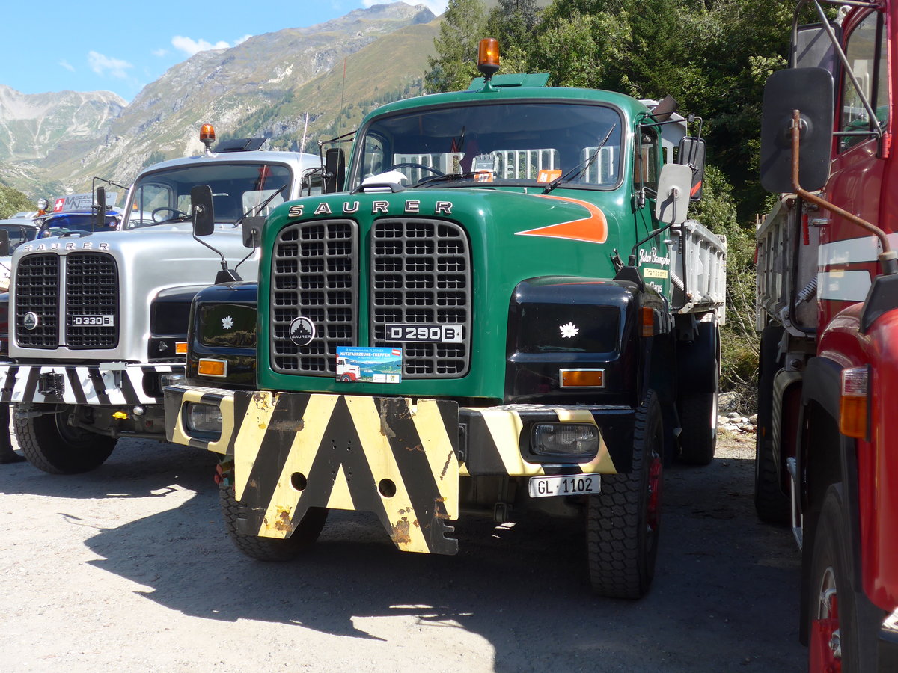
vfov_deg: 36.8
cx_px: 449
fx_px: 1012
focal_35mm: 39
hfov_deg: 47.9
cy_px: 336
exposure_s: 1/800
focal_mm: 8
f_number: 2.8
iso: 80
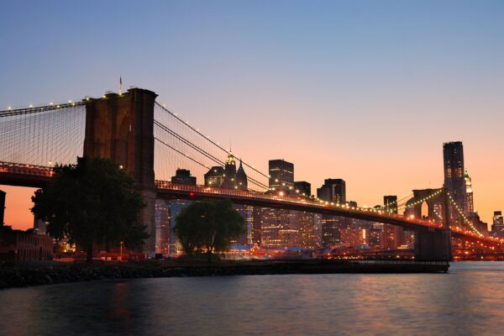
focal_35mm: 45
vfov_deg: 29.9
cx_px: 252
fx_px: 630
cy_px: 168
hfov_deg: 43.6
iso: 100
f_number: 5
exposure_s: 2
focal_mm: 30
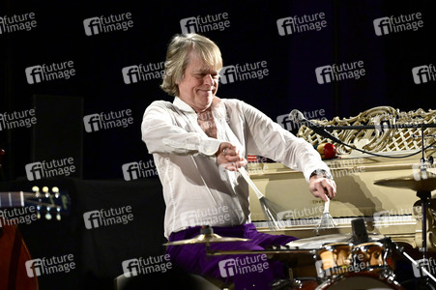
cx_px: 218
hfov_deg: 10.3
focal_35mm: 200
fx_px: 2420
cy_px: 145
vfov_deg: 6.9
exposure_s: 1/500
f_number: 2.8
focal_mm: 200
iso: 5600
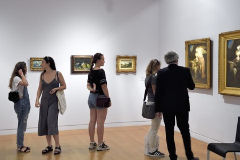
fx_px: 280
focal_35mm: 42
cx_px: 120
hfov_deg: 46.4
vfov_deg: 31.9
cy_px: 80
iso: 800
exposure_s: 1/25
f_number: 5
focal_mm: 42
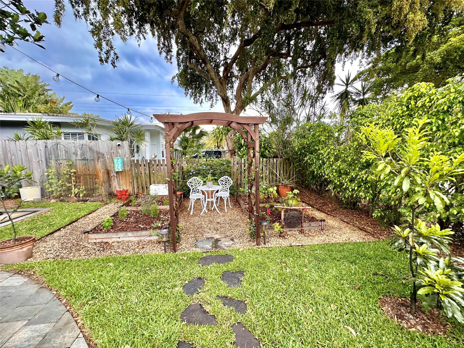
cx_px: 232
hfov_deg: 102.1
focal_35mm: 14
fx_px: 188
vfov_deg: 85.7
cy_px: 174
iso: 100
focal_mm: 2.22
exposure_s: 1/99
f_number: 2.2
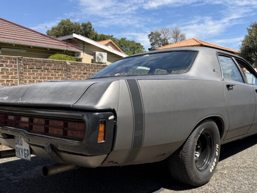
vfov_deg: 41.3
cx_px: 135
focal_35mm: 34
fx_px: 252
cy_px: 127
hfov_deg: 54.0
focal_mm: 6.76
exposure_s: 1/2703
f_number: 1.78
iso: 80
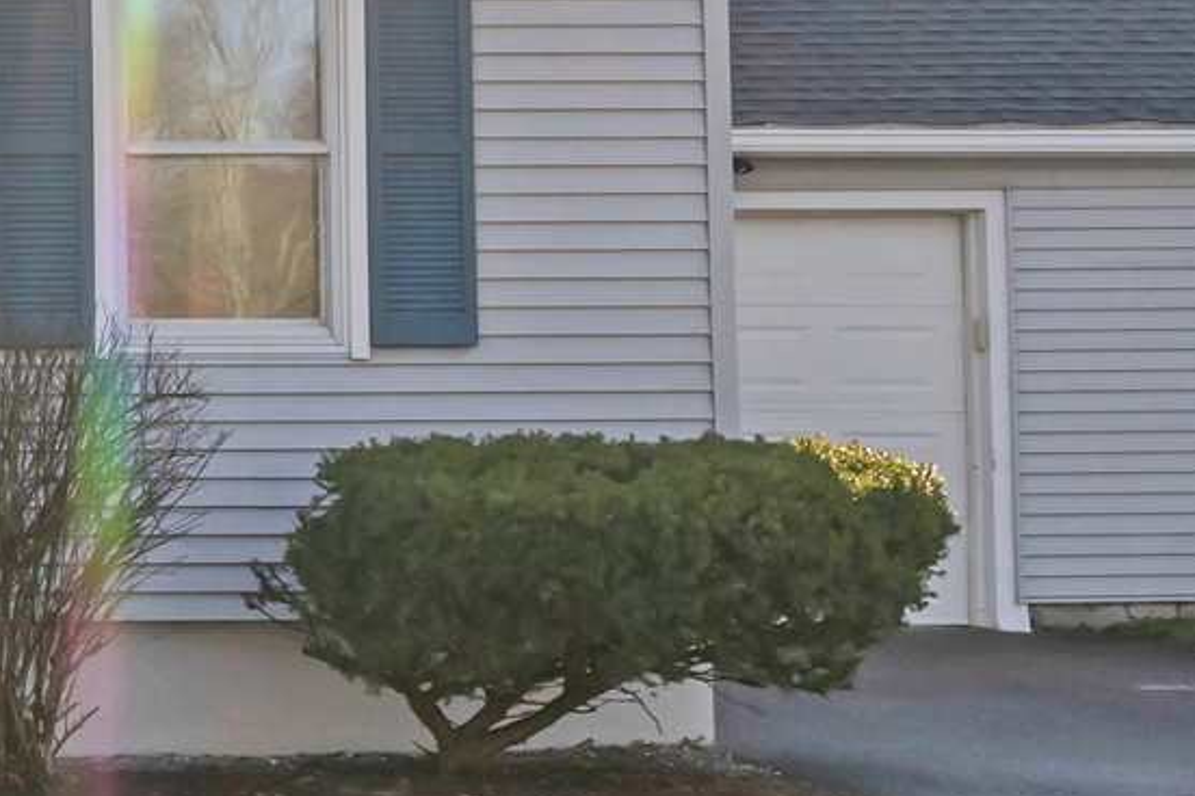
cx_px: -660
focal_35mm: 89
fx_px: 2954
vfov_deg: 15.3
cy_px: 256
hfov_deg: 19.5
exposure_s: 1/1000
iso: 800
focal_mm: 16
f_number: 8
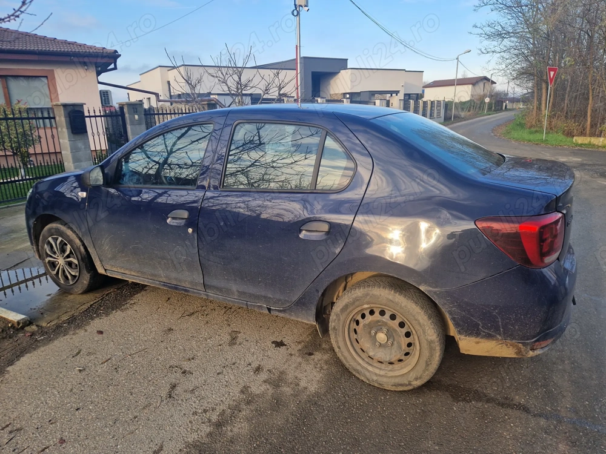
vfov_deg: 58.9
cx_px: 303
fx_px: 403
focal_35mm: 23
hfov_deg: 73.9
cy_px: 227
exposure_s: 1/362
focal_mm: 5.4
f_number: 1.8
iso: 50
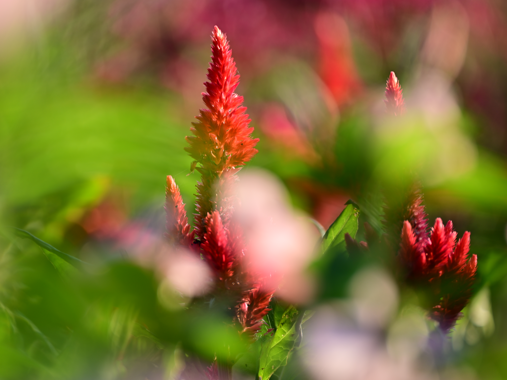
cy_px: 176
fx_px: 5419
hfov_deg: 5.4
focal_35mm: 370
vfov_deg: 4.0
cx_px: 214
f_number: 6.3
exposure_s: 1/125
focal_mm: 300
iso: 100
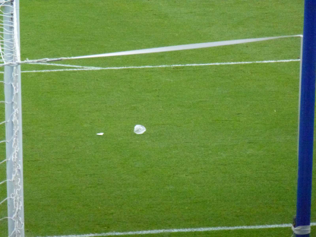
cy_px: 118
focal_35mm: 384
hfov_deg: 5.2
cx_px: 158
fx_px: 3505
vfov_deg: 3.9
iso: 1600
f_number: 5.9
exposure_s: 1/500
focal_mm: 68.8
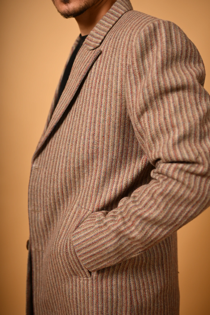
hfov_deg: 27.0
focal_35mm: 50
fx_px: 437
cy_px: 158
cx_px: 105
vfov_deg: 39.6
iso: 160
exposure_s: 1/1000
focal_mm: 50
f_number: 2.2
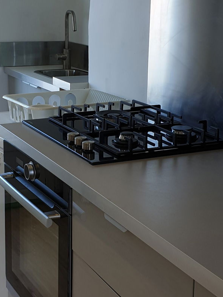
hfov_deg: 21.0
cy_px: 118
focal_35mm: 70
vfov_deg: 27.7
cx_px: 85
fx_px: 601
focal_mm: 4.3
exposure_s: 1/100
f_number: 2.4
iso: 50
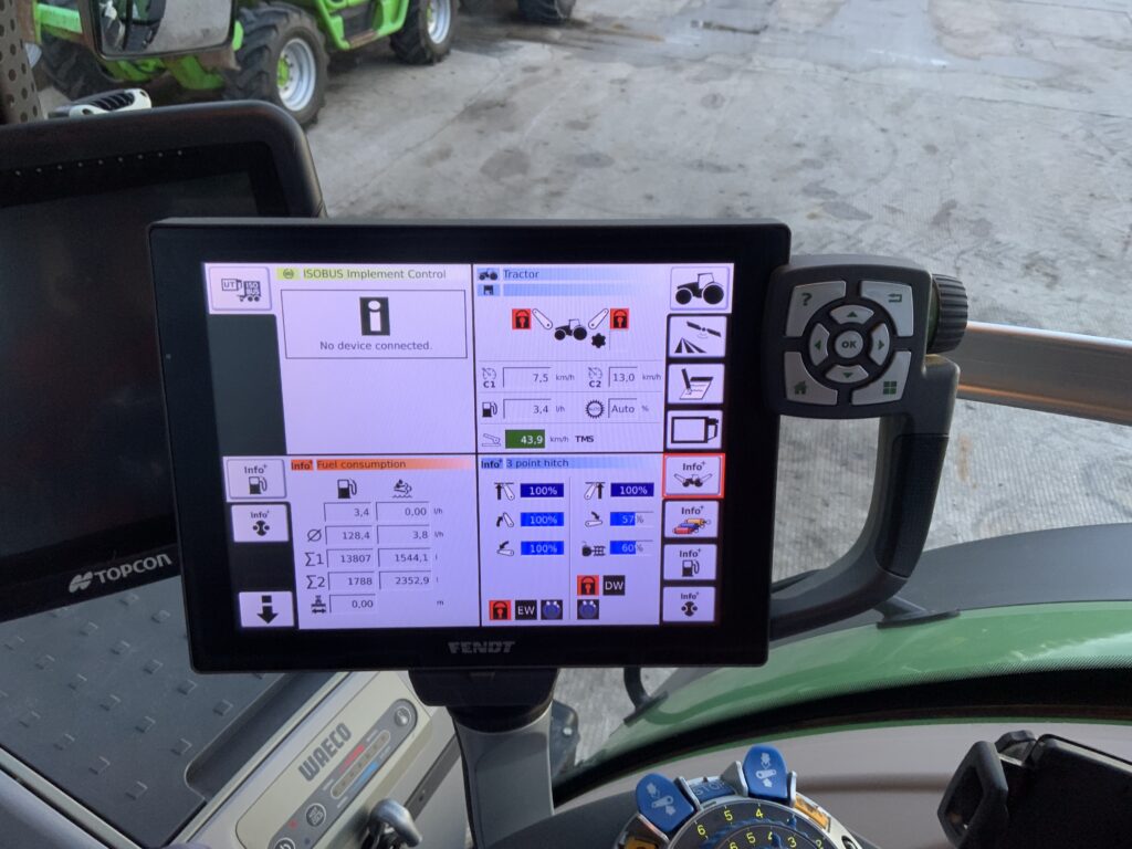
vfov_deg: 48.2
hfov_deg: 61.7
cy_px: 424
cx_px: 566
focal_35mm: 29
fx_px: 948
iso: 50
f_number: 1.8
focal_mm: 3
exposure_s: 1/50
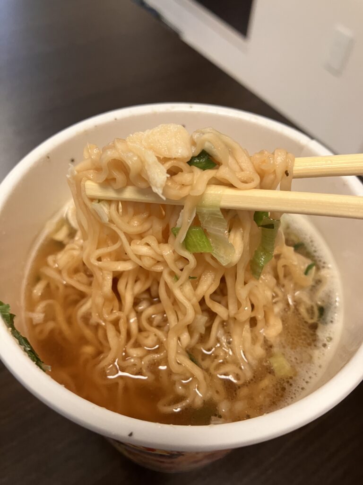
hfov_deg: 49.7
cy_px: 242
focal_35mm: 28
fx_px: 391
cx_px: 182
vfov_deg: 63.4
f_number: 1.8
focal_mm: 3.99
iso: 200
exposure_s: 1/60
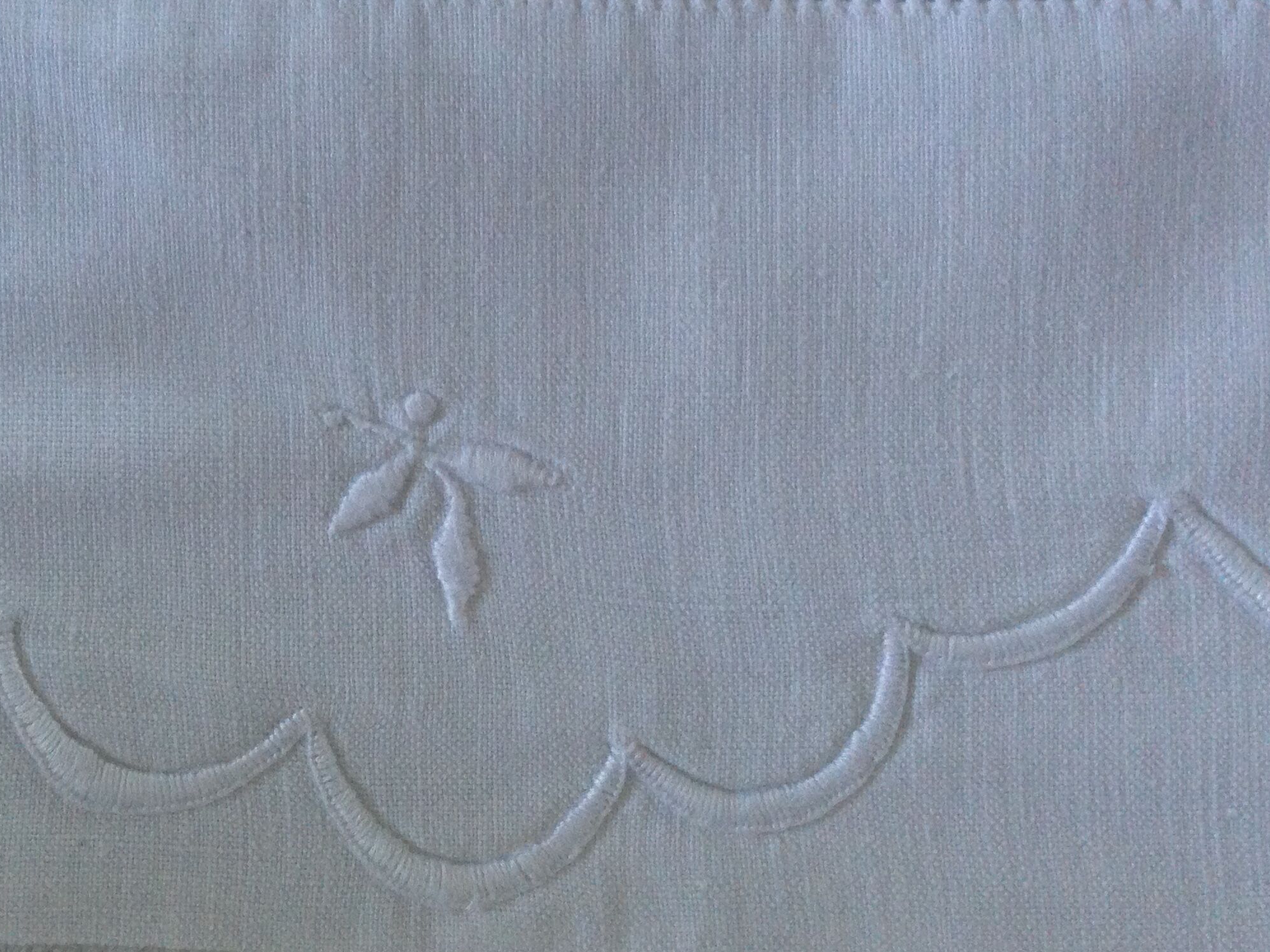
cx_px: 392
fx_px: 1981
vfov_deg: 26.9
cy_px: 309
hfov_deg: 35.1
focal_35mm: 54
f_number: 2.4
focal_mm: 4.12
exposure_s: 1/20
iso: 200
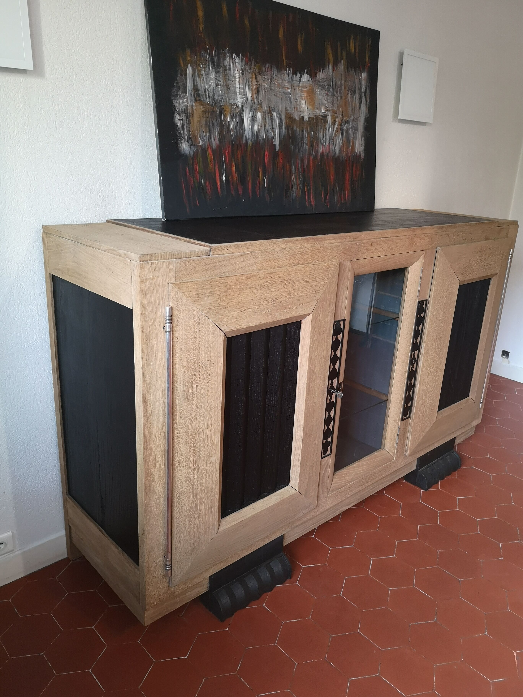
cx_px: 262
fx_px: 544
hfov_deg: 51.4
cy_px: 348
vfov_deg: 65.3
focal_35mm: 27
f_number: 1.8
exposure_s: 1/20
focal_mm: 5.58
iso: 500
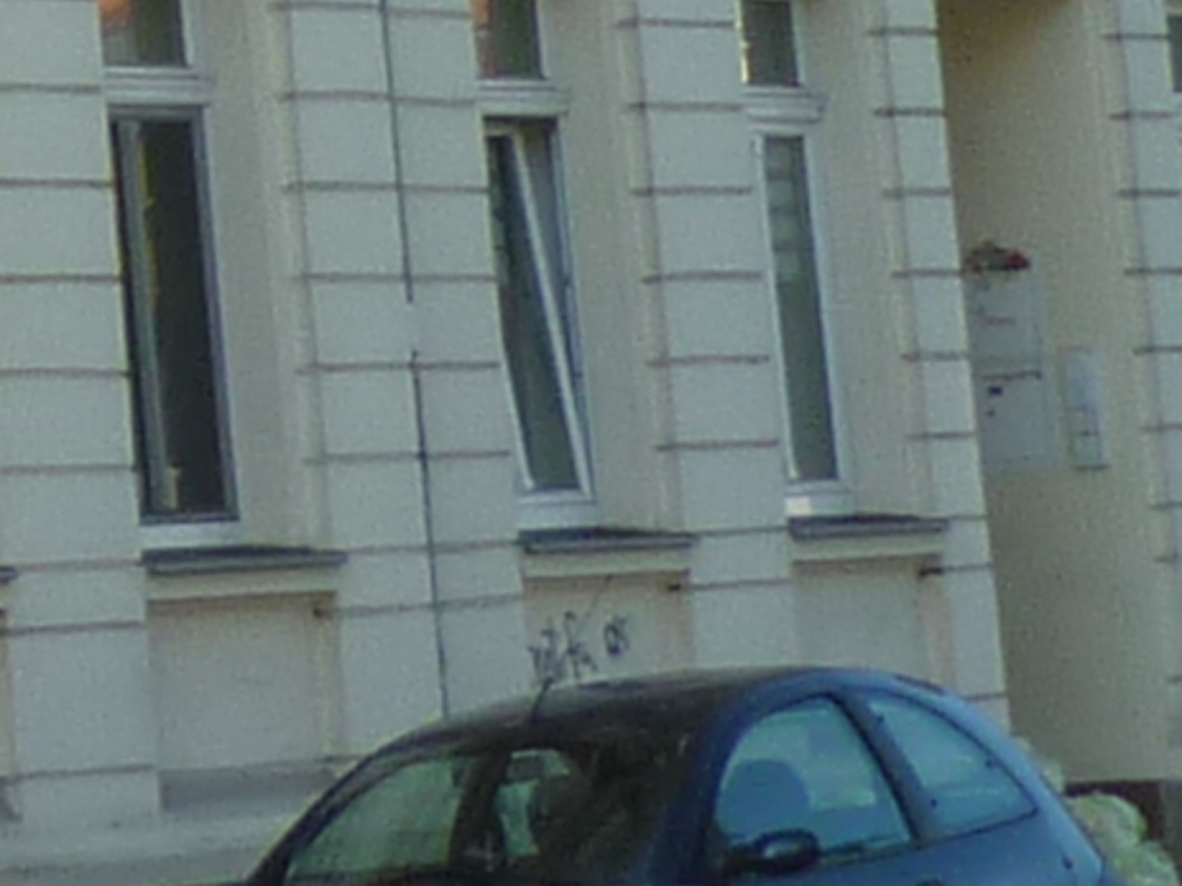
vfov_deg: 5.4
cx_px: -1366
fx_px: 8876
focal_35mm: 260
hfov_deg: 7.3
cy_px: -1583
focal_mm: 5.5
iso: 80
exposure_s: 1/400
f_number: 2.8
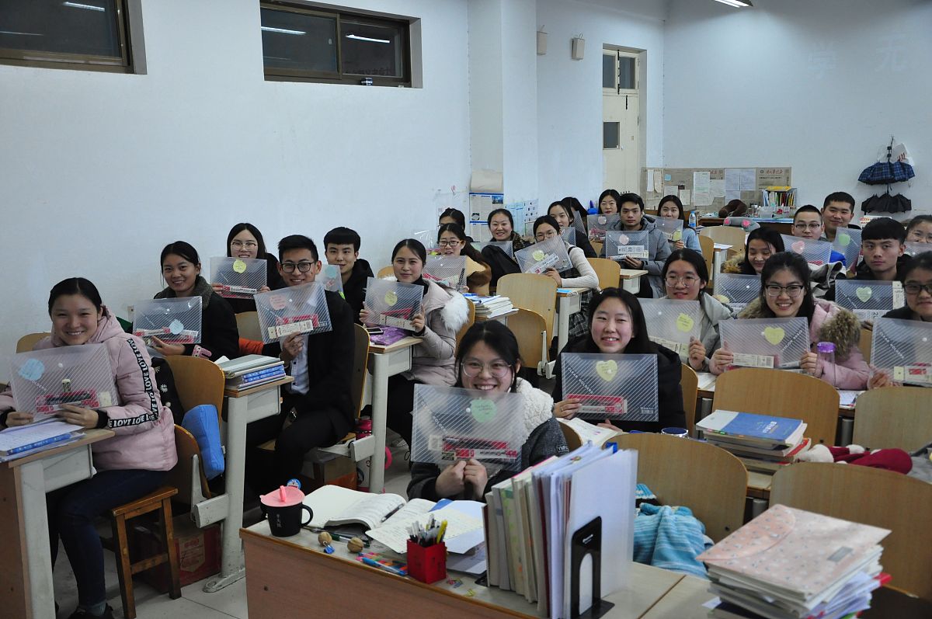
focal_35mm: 38
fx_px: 970
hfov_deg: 51.3
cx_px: 466
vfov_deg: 35.4
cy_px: 310
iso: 1000
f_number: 4
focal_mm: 25
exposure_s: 1/60
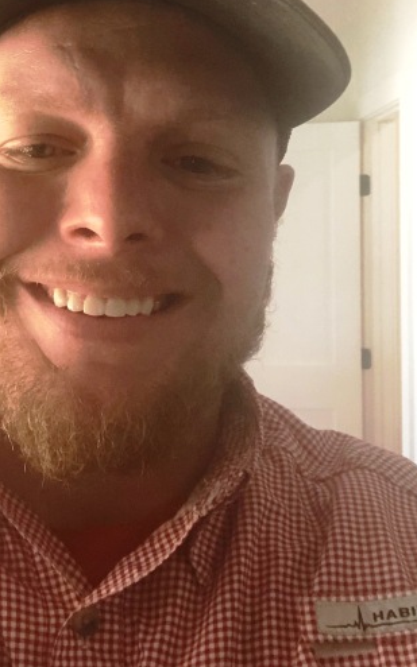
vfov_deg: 41.7
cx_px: 93
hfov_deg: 26.4
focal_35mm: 48
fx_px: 874
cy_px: 271
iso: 160
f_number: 2.2
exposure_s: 1/24
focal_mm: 2.87
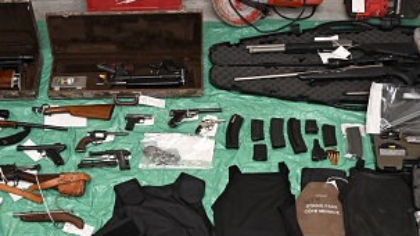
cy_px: 229
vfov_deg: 20.4
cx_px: 176
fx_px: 635
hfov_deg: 36.5
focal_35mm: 57
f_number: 10
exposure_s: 1/60
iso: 2500
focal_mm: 27.5
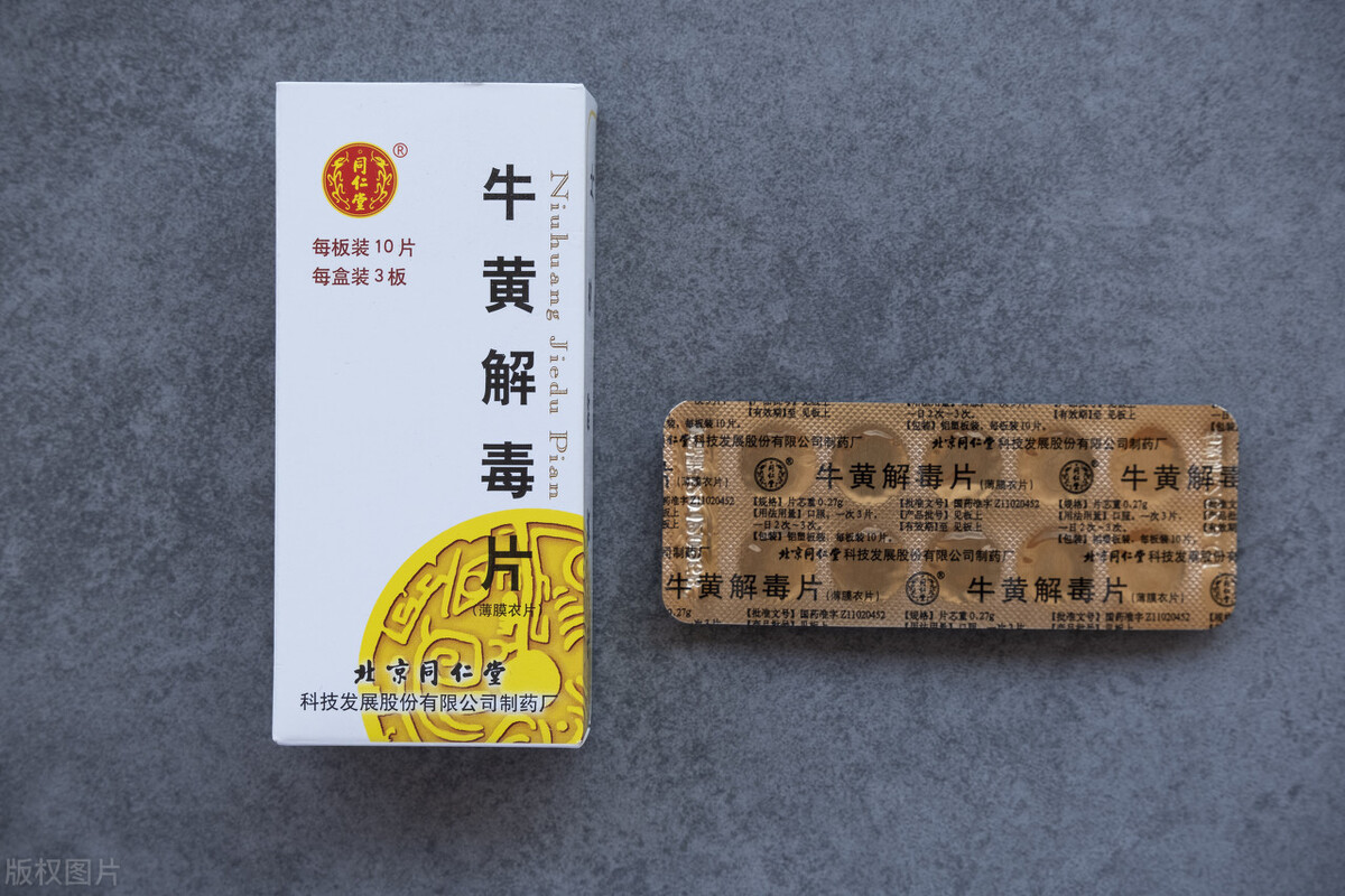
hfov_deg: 34.5
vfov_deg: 23.4
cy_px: 448
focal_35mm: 58
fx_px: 2167
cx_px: 672
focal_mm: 38.5
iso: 500
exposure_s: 1/60
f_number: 5.6
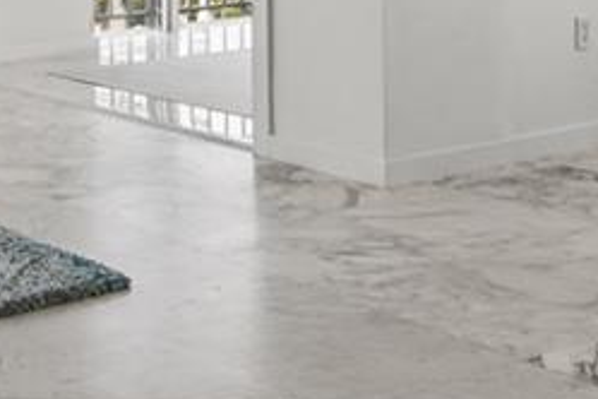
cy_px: -173
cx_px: -29
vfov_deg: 14.3
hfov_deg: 21.6
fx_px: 1495
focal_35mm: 90
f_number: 10
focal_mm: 14
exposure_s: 1/25
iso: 100
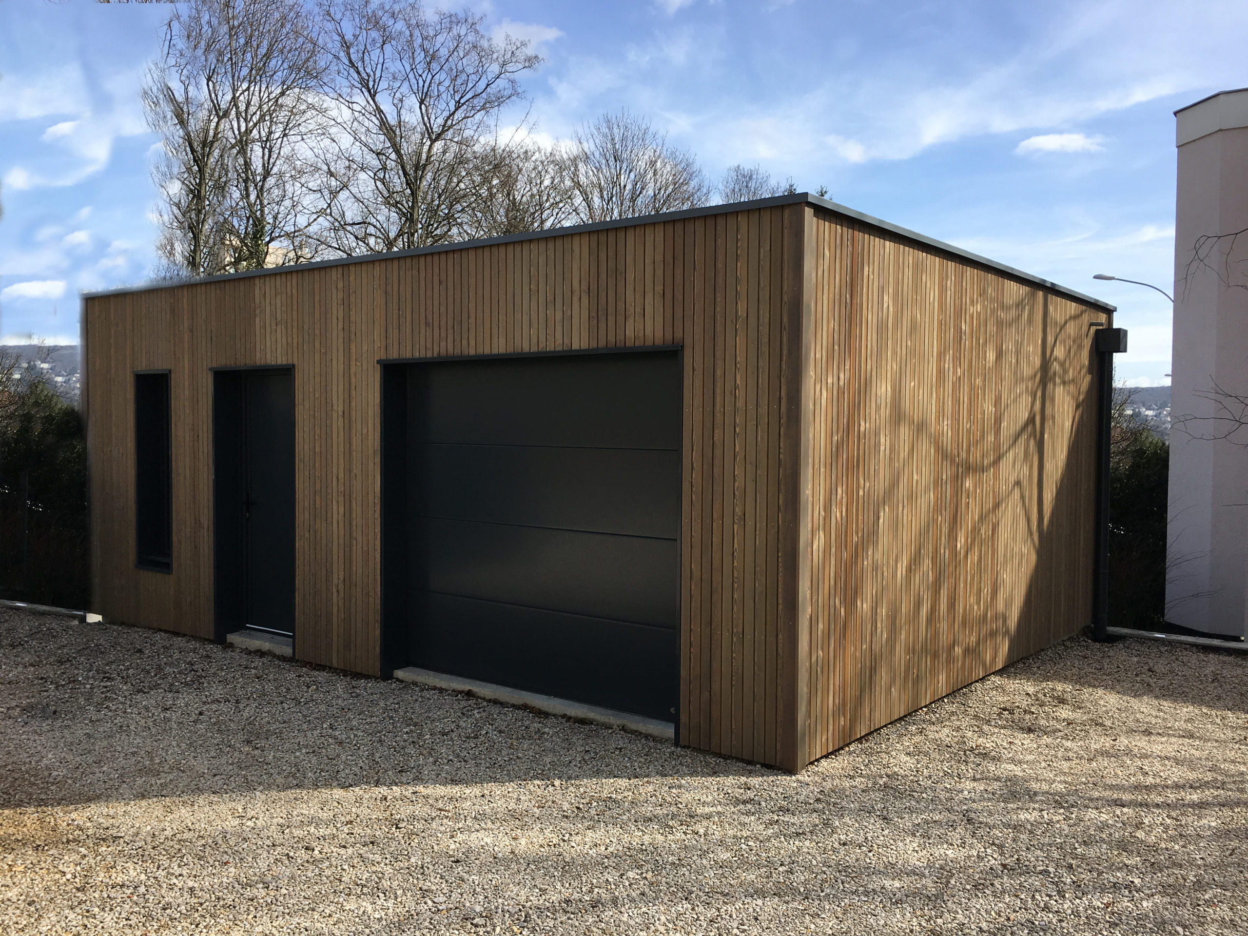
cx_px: 624
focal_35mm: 29
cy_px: 468
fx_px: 1046
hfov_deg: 61.7
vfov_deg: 48.2
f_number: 2.2
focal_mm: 4.15
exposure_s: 1/1115
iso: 25
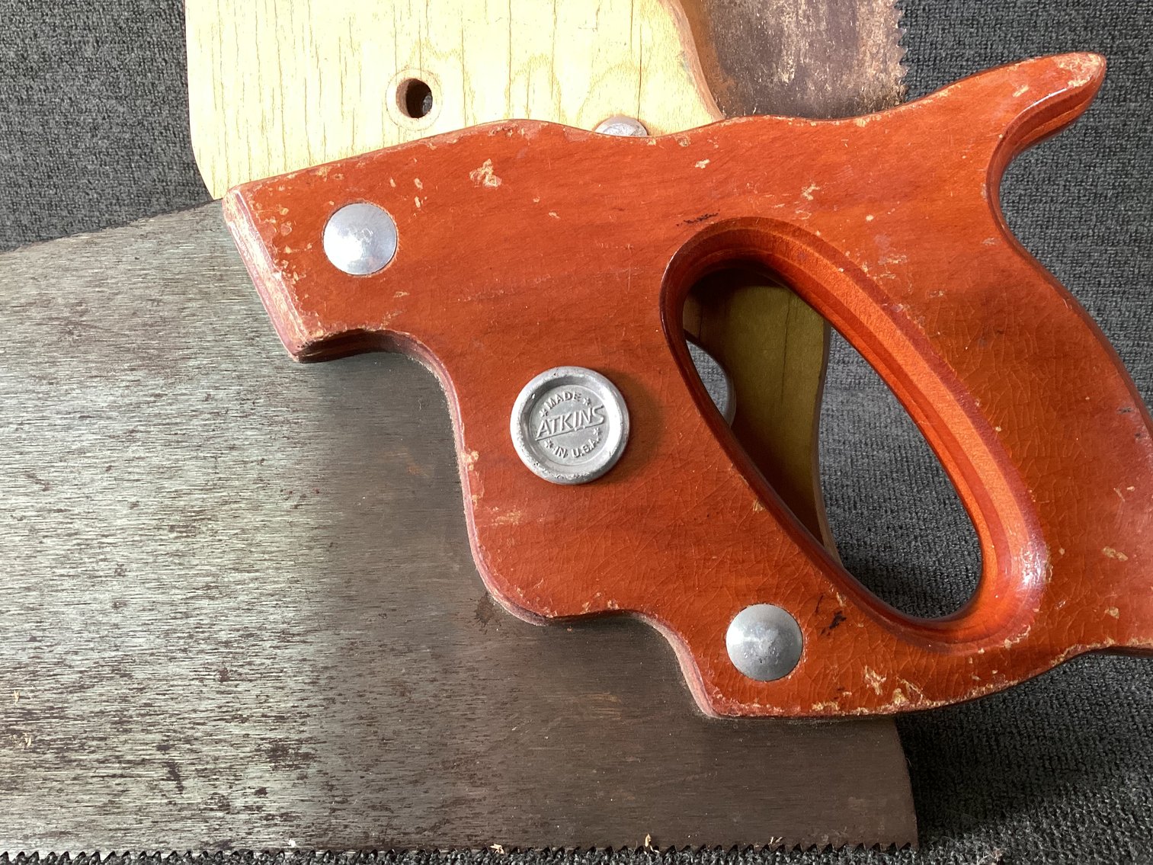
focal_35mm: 31
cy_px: 432
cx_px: 576
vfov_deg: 45.4
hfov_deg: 58.3
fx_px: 1033
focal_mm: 3.3
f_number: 2.4
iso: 160
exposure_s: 1/50
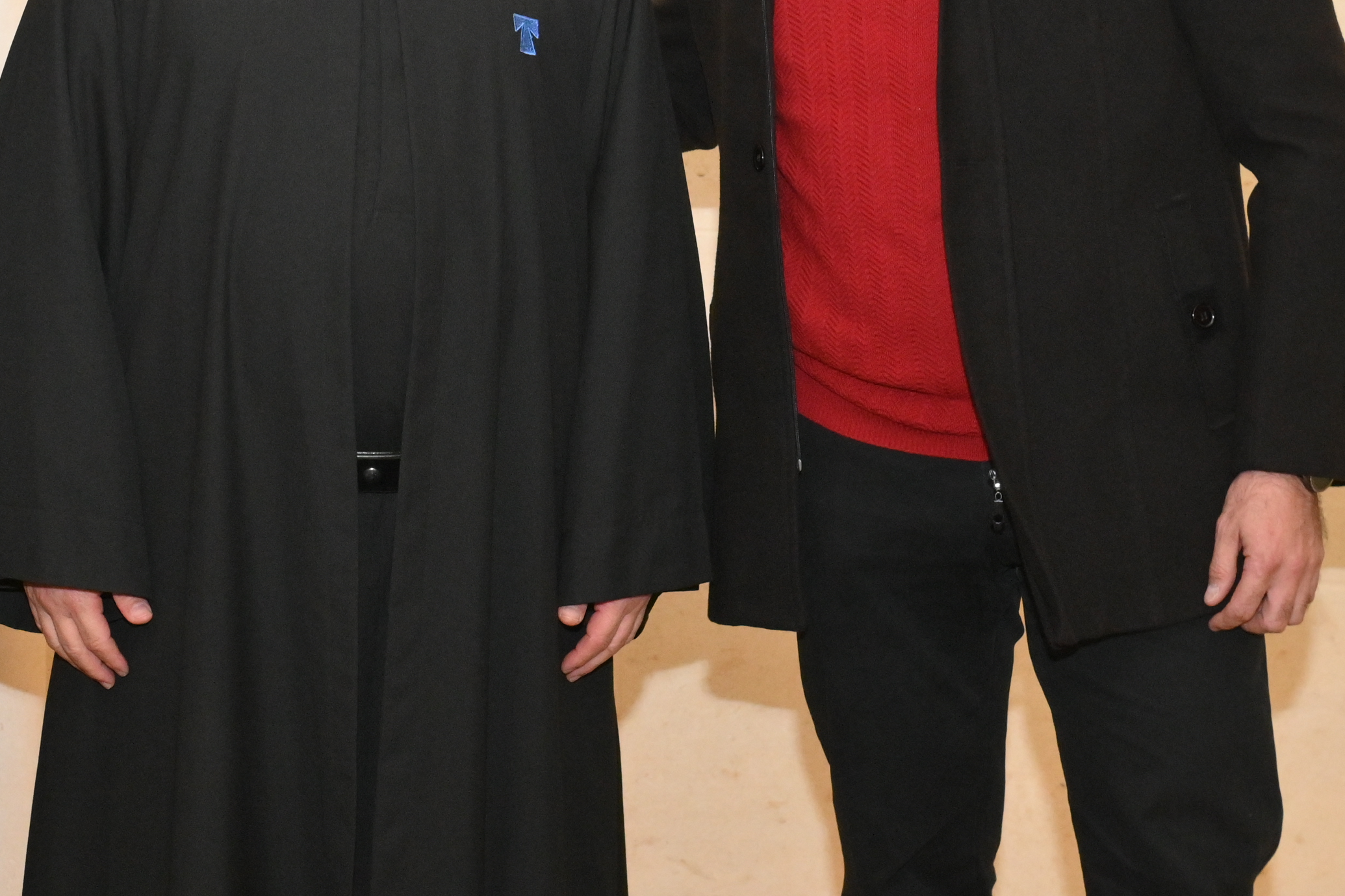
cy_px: 84
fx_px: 3922
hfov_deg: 19.3
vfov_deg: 12.9
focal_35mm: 105
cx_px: 313
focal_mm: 48
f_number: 5.6
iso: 4000
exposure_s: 1/125
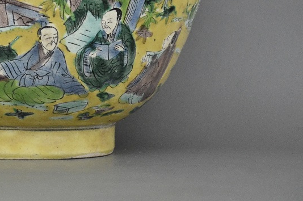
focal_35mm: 339
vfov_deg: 4.0
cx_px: 8
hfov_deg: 6.1
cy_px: -8
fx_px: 2848
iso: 1250
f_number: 5.6
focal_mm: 98
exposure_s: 1/20
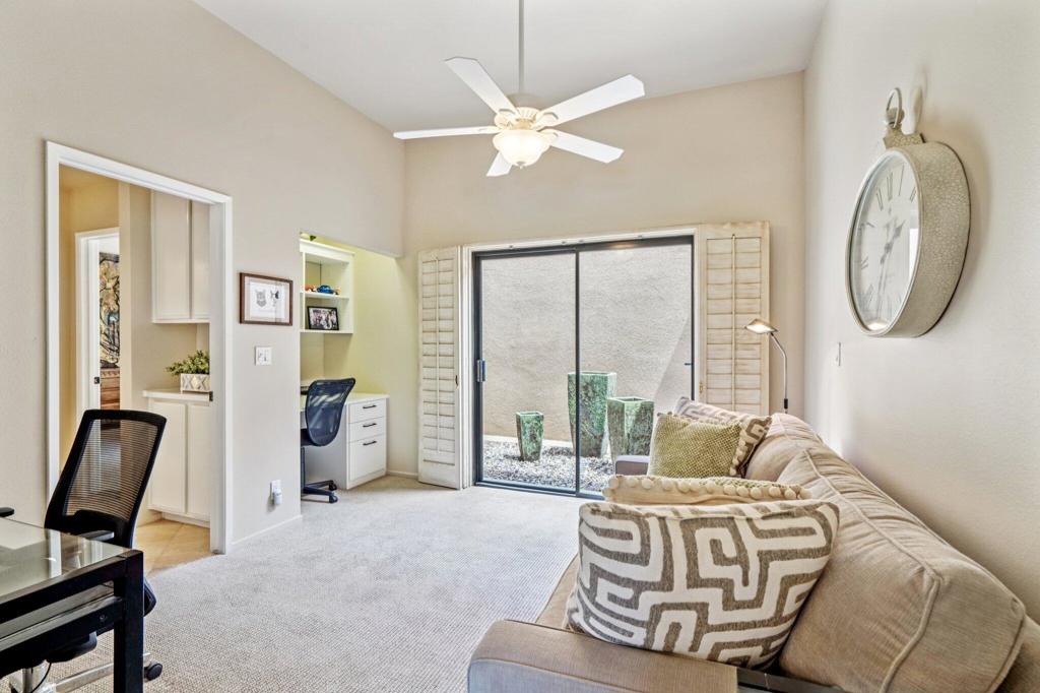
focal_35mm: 16
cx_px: 520
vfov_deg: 73.7
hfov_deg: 96.8
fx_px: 462
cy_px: 346
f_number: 8
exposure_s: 1/30
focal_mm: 16
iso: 250
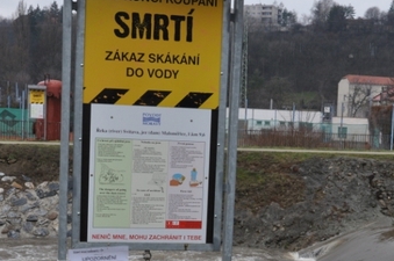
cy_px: 206
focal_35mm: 73
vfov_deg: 18.5
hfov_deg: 27.7
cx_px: 246
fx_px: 798
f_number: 13
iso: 400
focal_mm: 25
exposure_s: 1/160
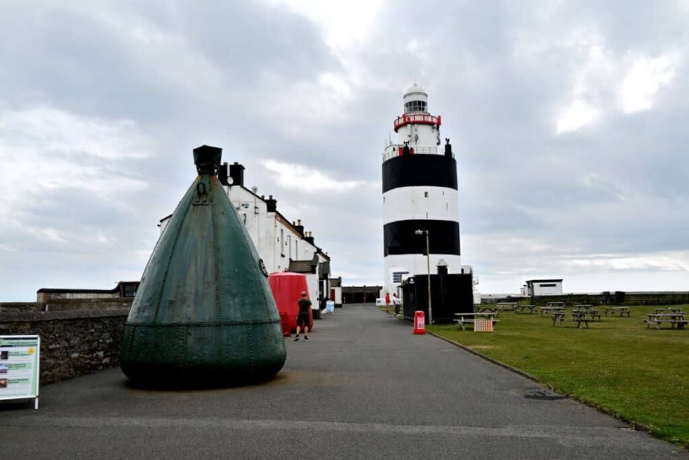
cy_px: 230
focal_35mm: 30
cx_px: 344
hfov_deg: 61.1
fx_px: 584
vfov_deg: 43.0
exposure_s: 1/200
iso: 100
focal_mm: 30.5
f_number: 7.1
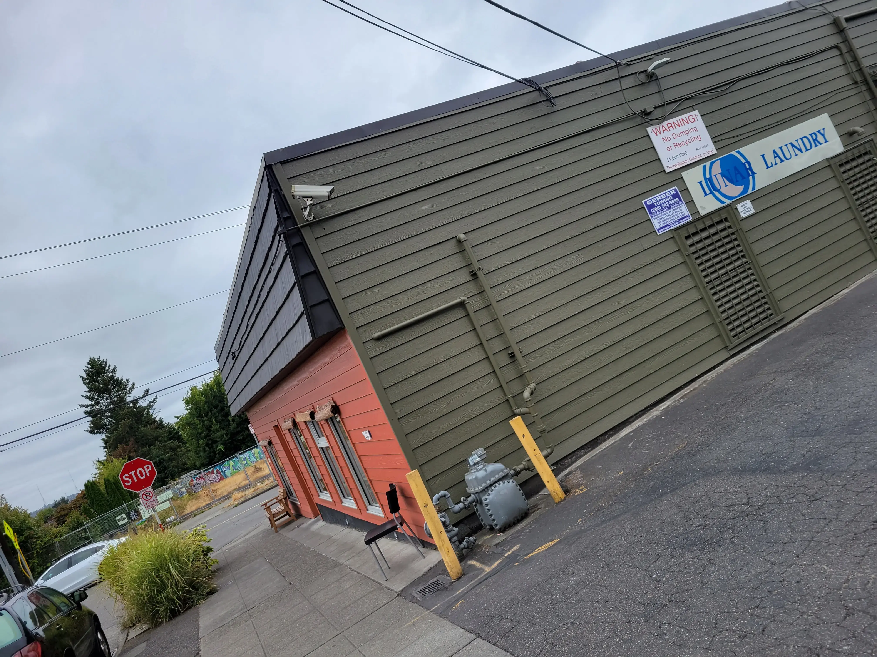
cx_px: 438
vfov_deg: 53.1
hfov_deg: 67.3
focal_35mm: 26
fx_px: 659
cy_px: 328
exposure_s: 1/1296
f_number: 1.8
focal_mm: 5.4
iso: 40
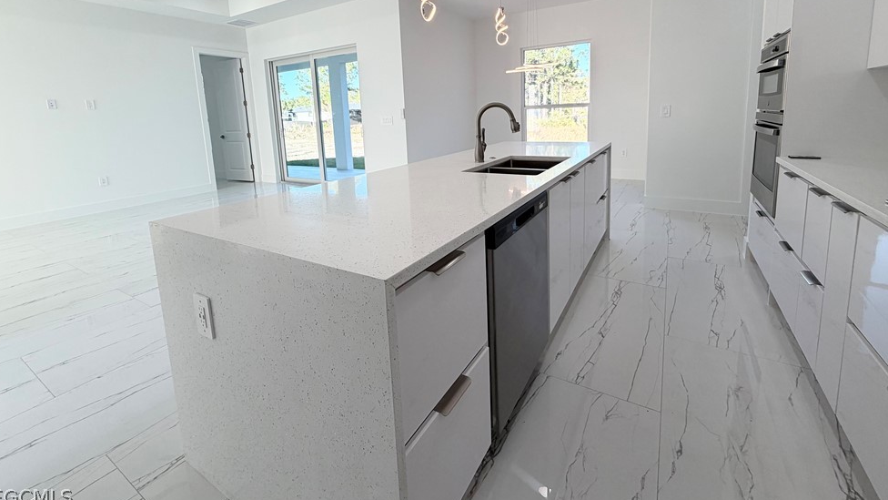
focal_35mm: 16
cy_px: 162
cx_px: 452
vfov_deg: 65.1
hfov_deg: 99.4
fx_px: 377
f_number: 2.2
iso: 50
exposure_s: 1/139
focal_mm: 2.22
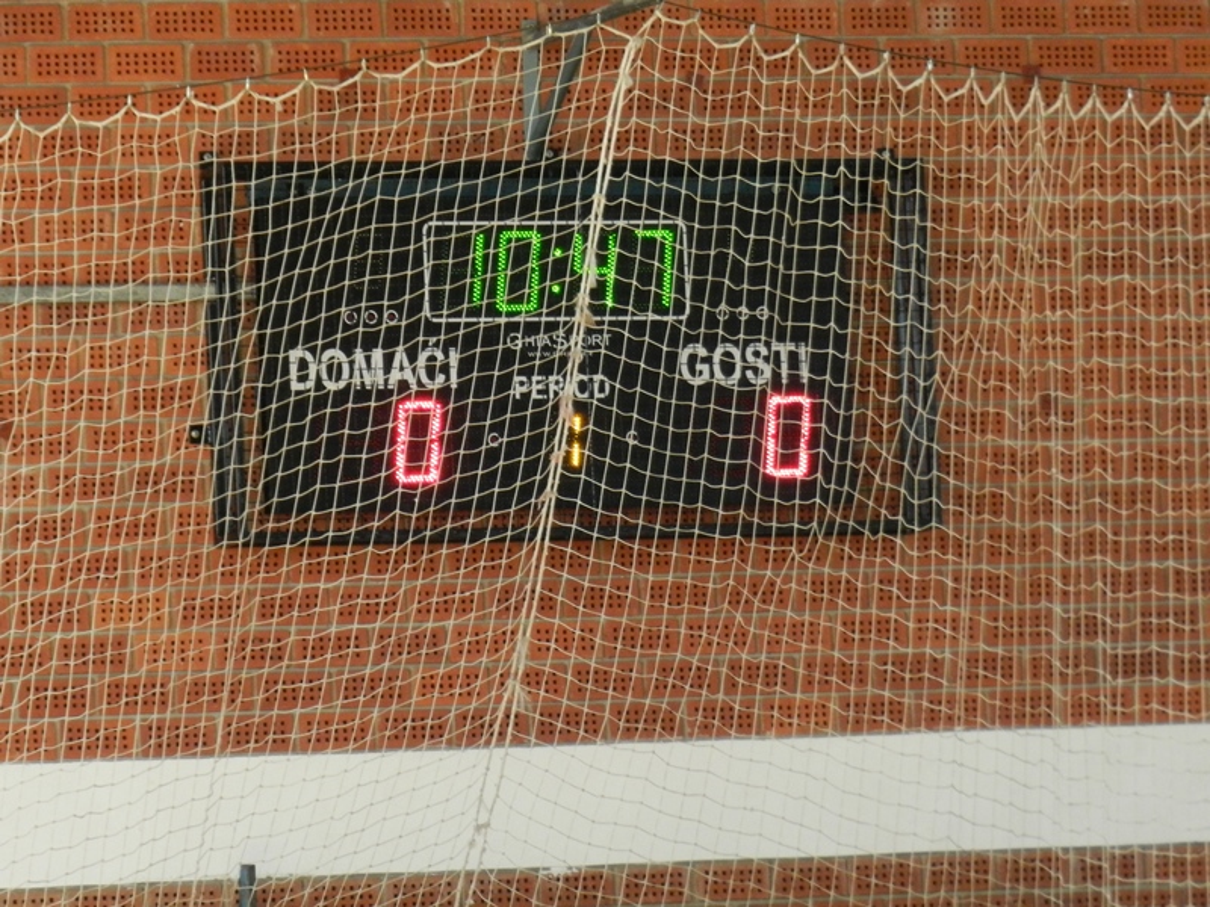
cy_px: 454
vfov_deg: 5.7
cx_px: 605
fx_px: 9158
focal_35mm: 262
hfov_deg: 7.6
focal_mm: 46.7
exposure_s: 1/125
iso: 800
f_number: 5.2
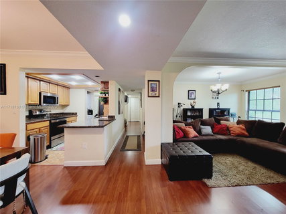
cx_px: 143
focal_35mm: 13
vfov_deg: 89.9
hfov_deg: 106.2
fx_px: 107
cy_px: 107
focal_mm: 2.2
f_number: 2.2
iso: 320
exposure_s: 1/40
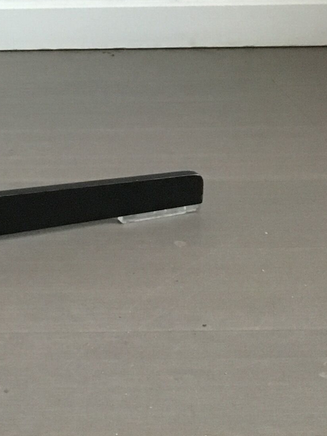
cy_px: -68
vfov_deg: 17.8
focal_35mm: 106
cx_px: -236
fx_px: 1335
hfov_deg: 12.8
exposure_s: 1/25
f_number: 2.2
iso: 200
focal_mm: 4.15
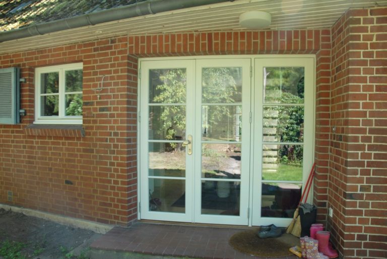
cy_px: 130
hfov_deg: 67.3
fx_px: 291
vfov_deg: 48.0
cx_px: 194
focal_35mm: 27
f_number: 4
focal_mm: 18
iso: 100
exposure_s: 1/60
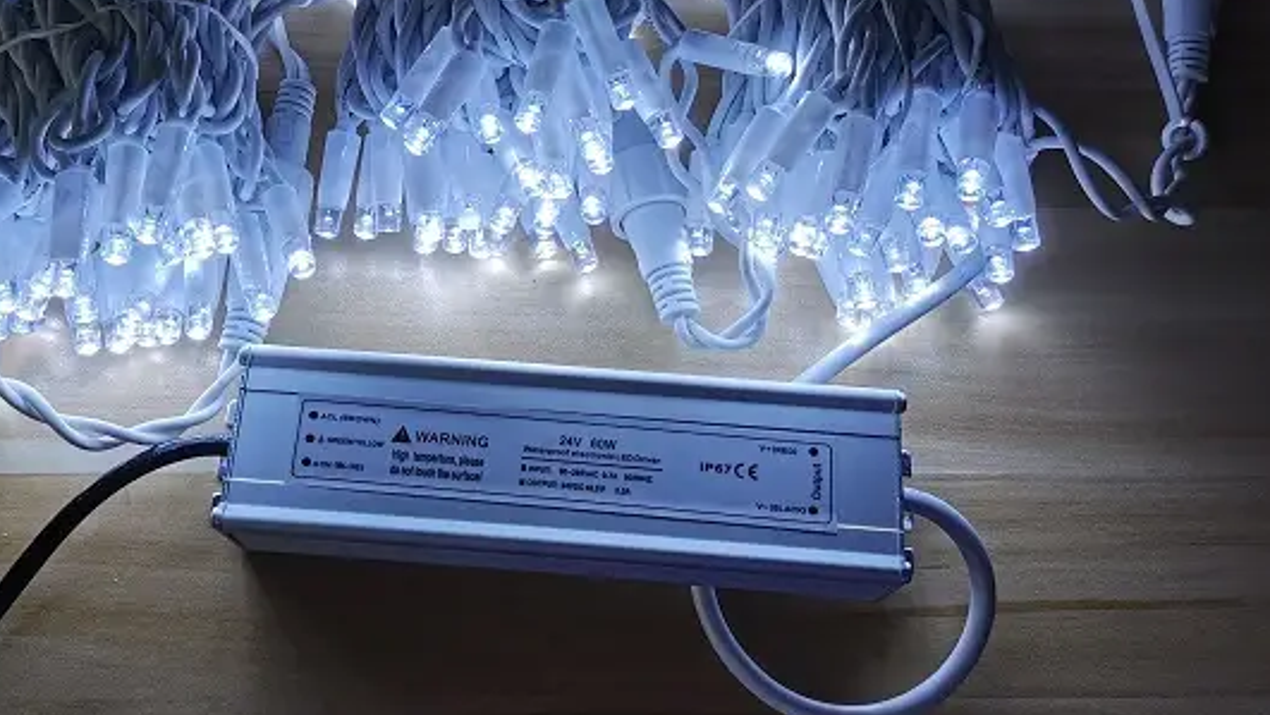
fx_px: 1347
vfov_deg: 29.6
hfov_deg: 50.2
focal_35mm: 40
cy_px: 253
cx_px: 517
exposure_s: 1/442
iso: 50
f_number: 1.8
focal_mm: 4.75
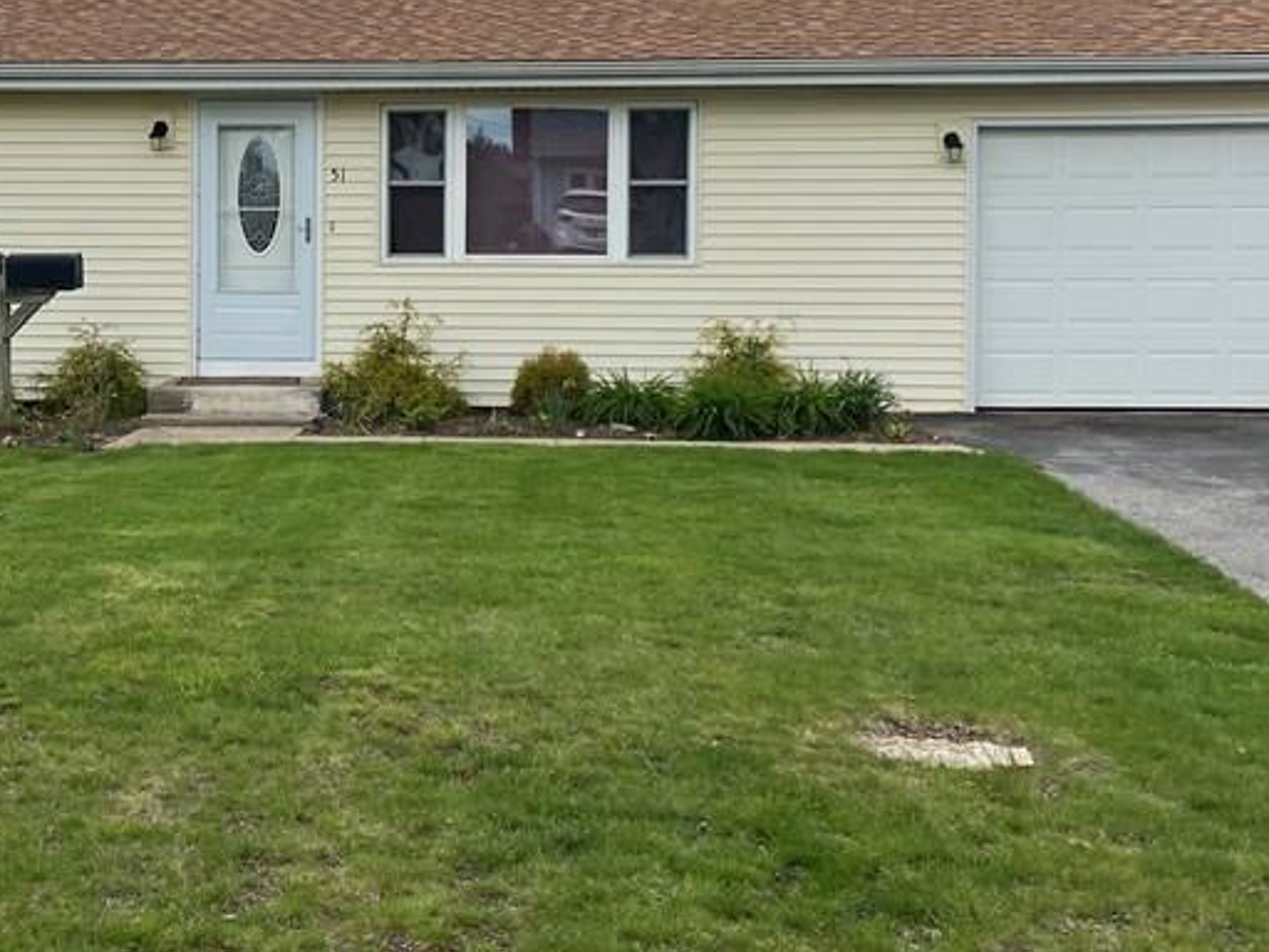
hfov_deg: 35.9
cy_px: 298
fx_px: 1906
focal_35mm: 52
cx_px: 300
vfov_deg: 27.8
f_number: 1.8
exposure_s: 1/1379
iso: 32
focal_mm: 4.25
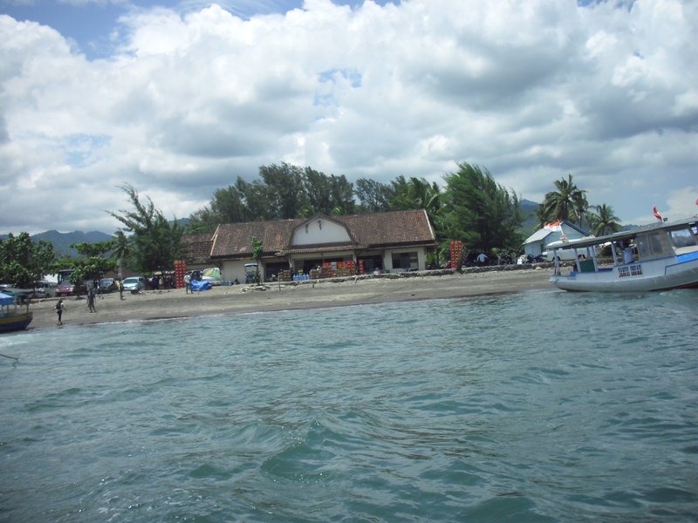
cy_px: 262
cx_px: 349
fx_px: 766
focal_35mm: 38
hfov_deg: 49.0
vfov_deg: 37.7
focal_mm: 6.2
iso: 100
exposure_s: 1/400
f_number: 8
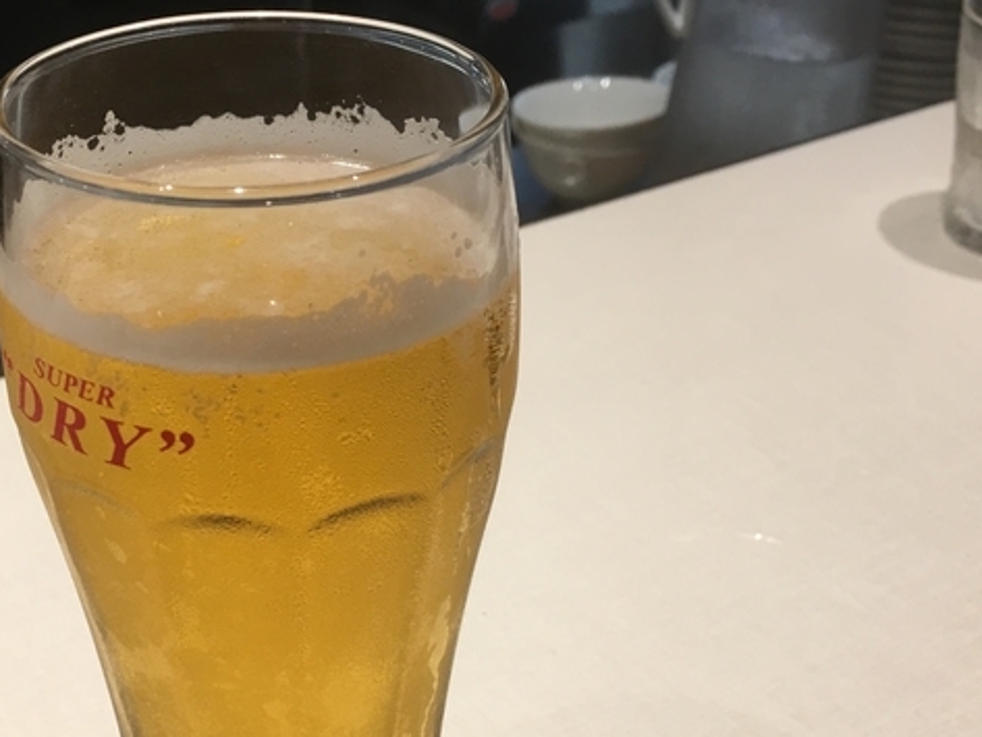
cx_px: 359
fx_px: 1390
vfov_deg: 29.3
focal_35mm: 49
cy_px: 548
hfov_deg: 38.6
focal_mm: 4.15
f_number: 2.2
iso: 25
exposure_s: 1/15
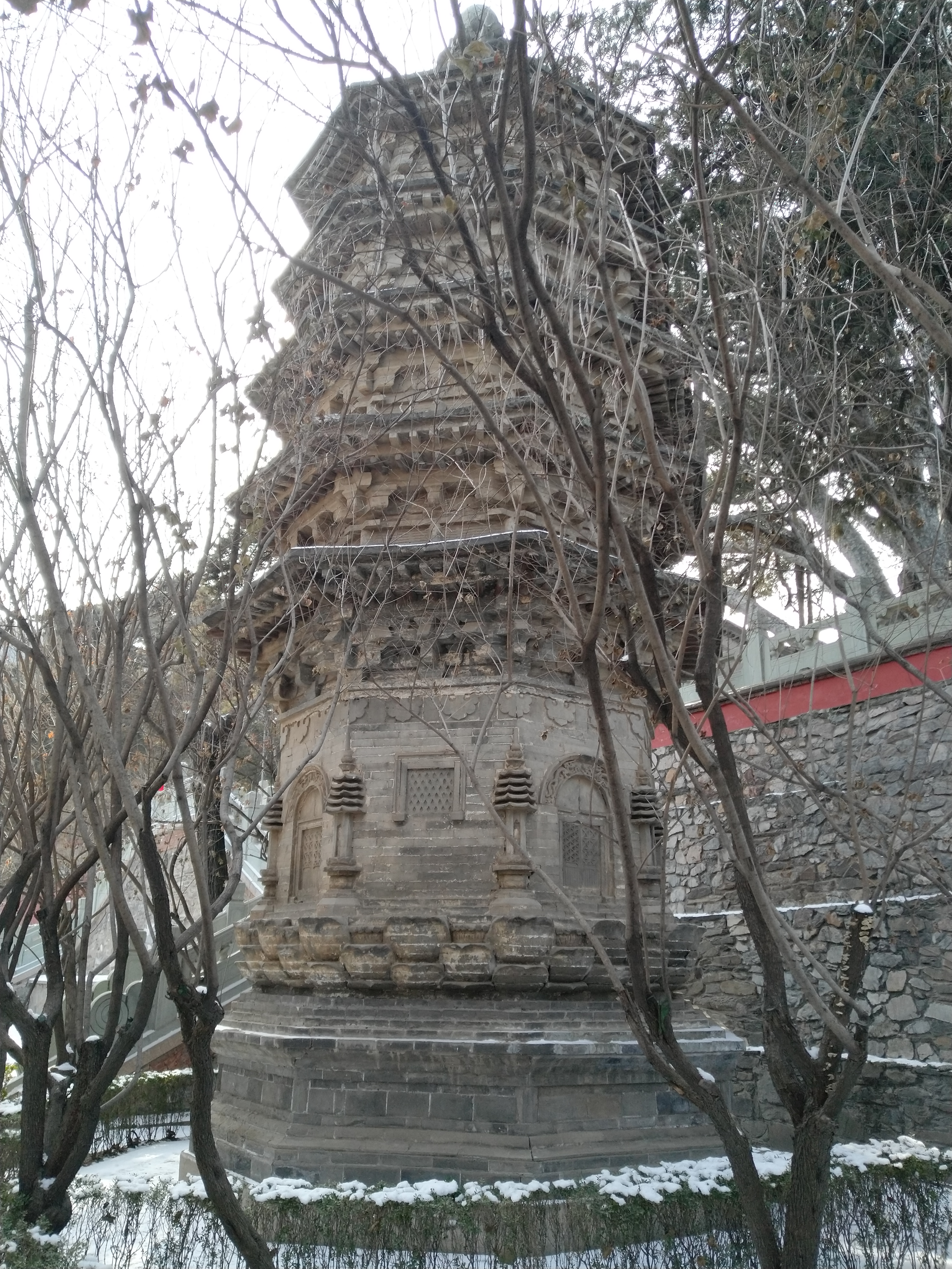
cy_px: 634
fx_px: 990
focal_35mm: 27
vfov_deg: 65.3
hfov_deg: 51.4
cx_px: 476
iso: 186
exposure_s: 1/332
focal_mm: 3.95
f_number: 1.8
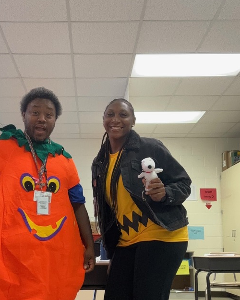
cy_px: 196
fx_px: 426
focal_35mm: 48
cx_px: 90
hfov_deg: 31.3
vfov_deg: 38.4
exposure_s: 1/60
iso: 100
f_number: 1.9
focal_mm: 2.69
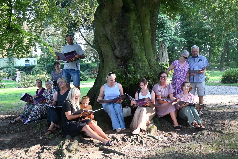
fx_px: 248
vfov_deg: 35.5
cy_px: 80
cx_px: 119
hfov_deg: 51.3
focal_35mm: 38
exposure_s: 1/125
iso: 640
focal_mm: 25
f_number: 4.2
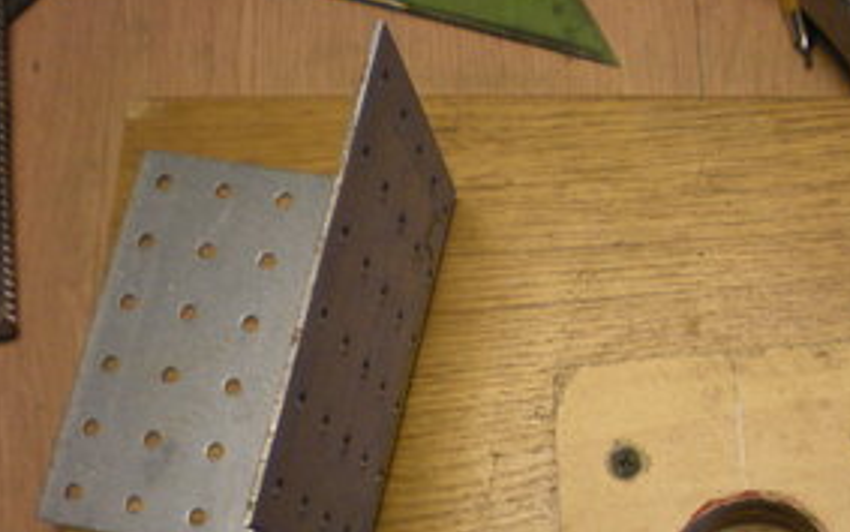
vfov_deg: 22.5
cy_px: 409
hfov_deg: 35.3
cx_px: 577
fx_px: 1321
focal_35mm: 57
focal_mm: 6.3
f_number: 3.1
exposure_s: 1/60
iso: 160
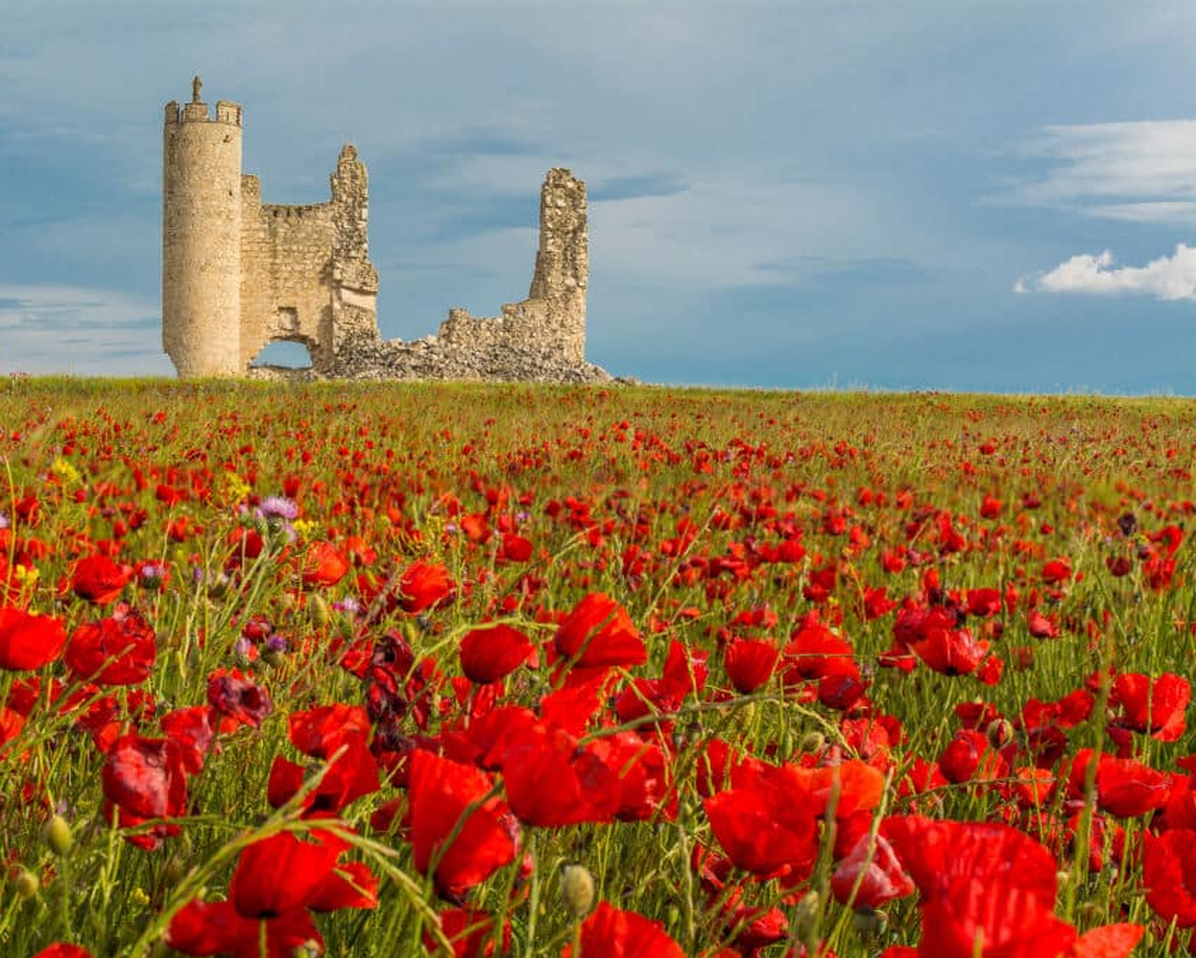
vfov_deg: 25.6
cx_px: 484
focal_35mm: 60
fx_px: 2109
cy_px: 481
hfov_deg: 31.6
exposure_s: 1/250
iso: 100
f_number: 8
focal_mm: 35
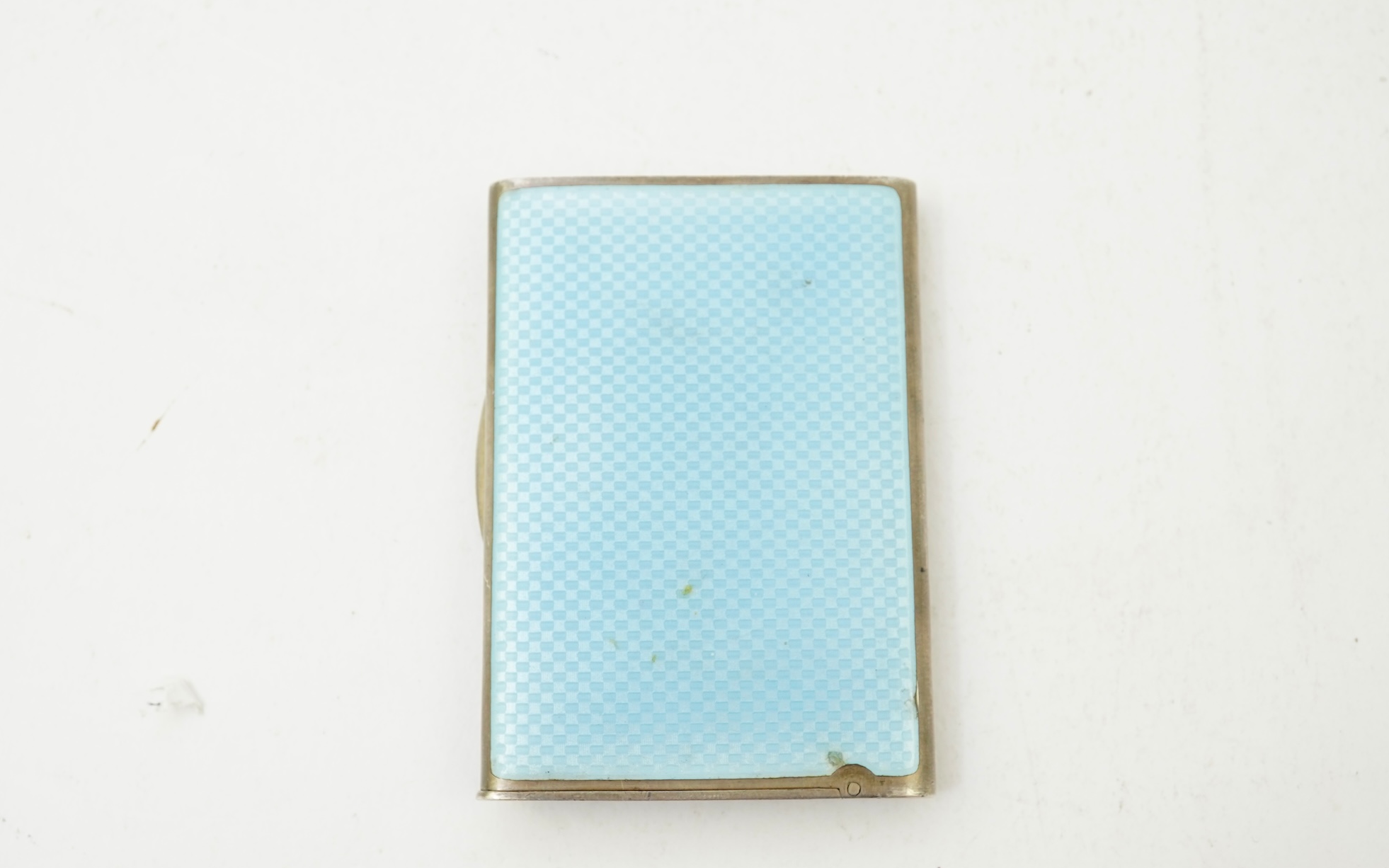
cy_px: 441
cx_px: 695
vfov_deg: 28.0
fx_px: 1741
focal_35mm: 46
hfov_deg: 43.5
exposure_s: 1/50
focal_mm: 30
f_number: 13
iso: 640
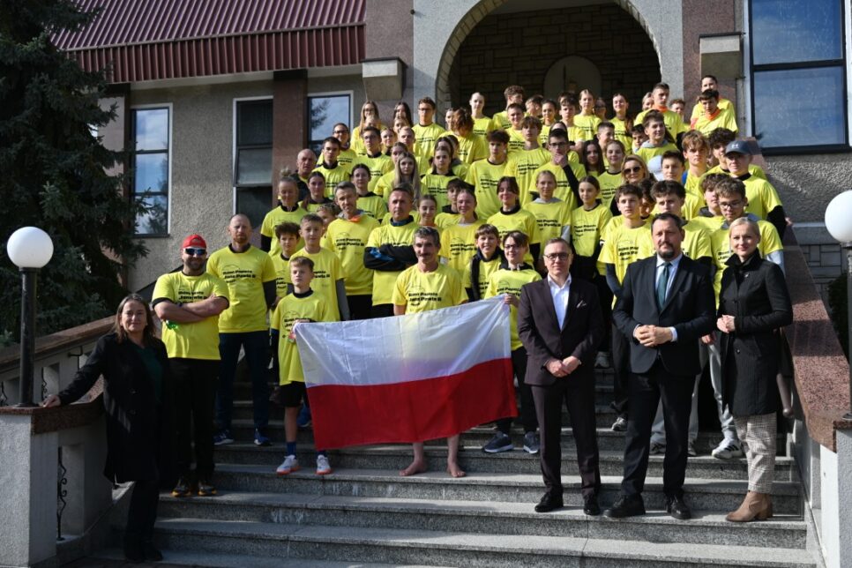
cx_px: 426
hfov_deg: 49.6
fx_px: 923
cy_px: 284
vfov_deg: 34.2
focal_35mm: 39
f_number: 6.3
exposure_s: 1/320
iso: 100
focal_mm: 39
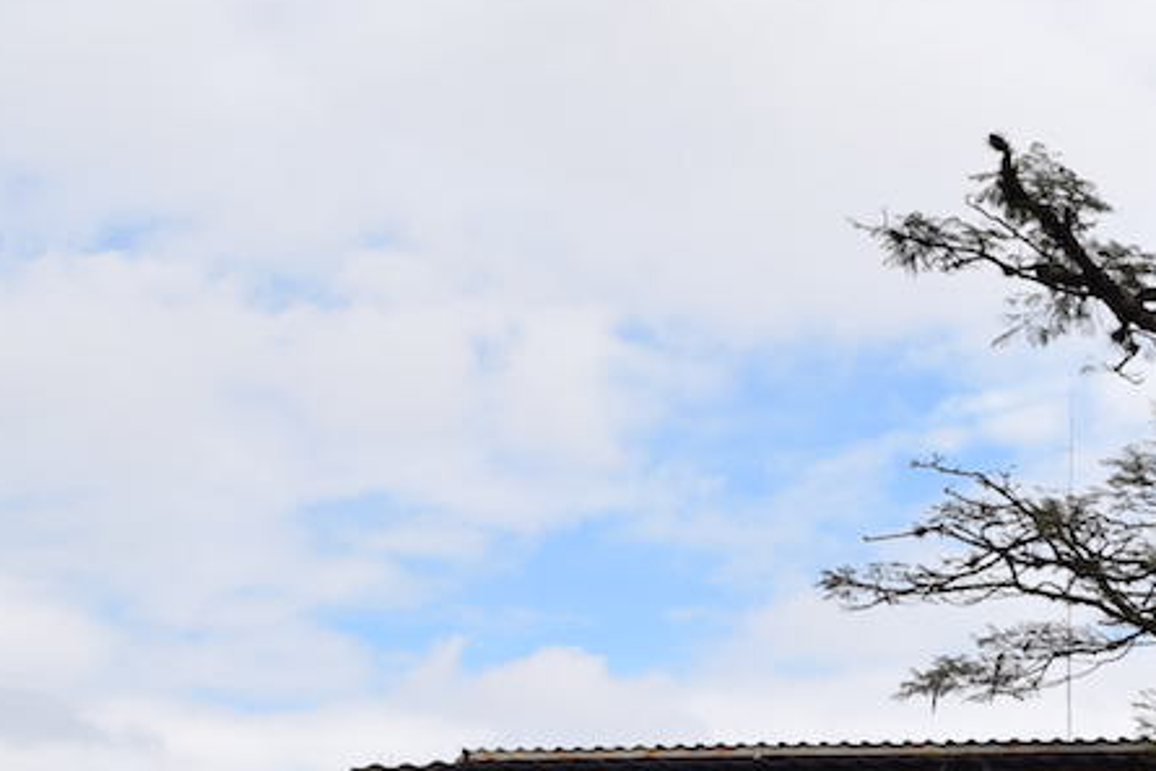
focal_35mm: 76
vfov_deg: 17.7
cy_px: 702
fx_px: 2441
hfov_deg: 26.3
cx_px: 857
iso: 100
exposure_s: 1/200
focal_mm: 22
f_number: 10
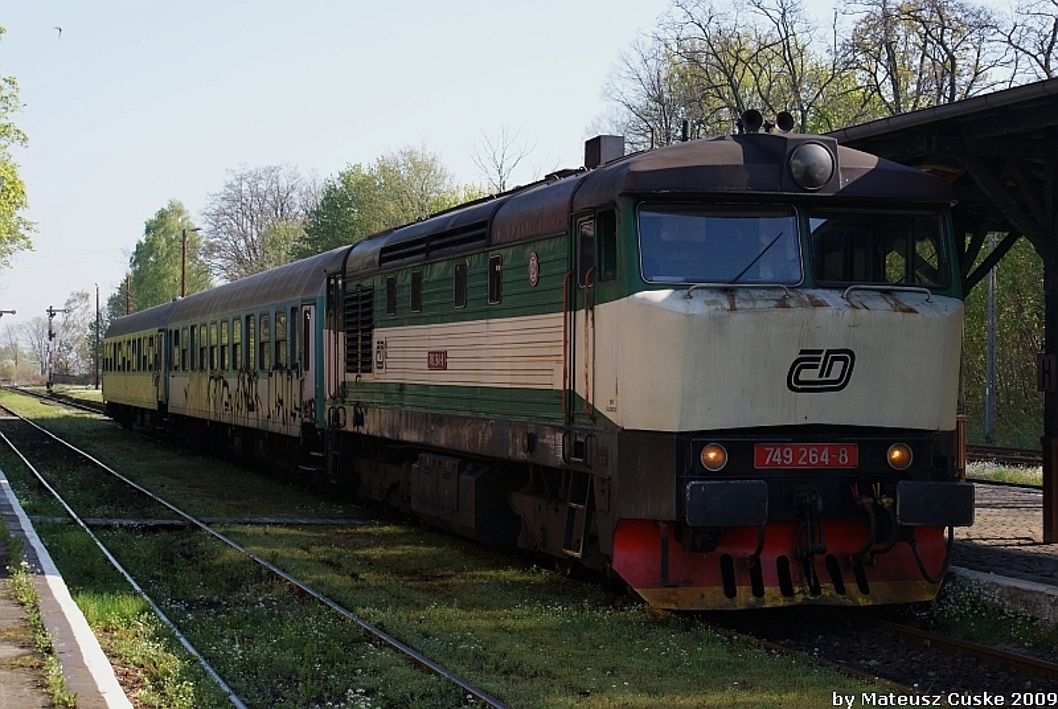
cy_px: 354
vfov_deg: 18.2
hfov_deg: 27.0
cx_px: 529
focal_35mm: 75
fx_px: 2207
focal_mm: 50
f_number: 7.1
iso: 100
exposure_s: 1/100
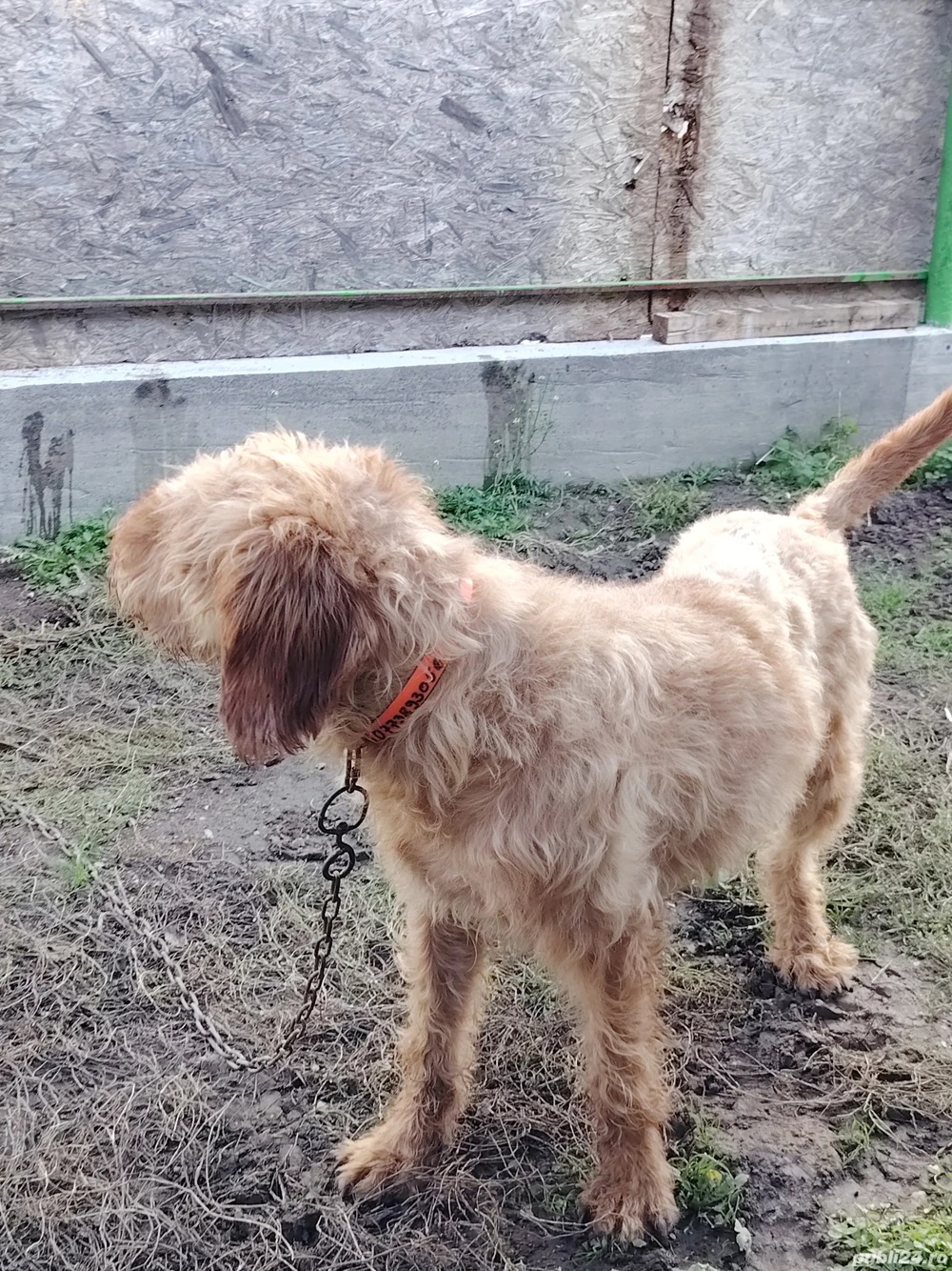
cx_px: 476
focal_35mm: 46
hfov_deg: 31.5
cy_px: 636
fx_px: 1687
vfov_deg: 41.2
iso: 147
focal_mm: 5.25
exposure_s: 1/100
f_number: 1.75
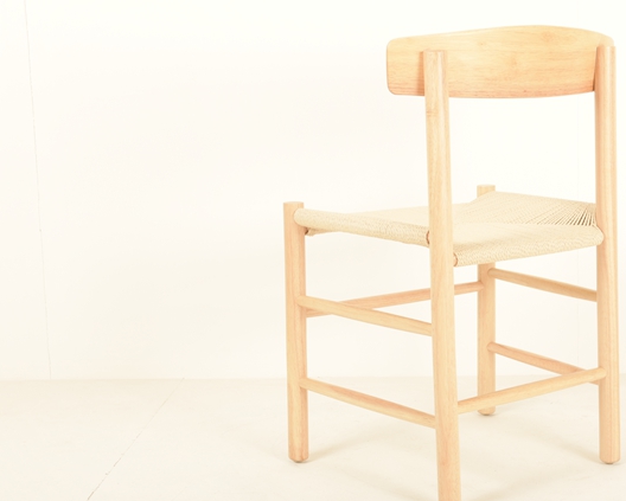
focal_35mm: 64
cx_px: 414
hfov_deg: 29.4
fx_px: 1186
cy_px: 240
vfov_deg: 23.9
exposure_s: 1/160
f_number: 10
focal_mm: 48
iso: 100
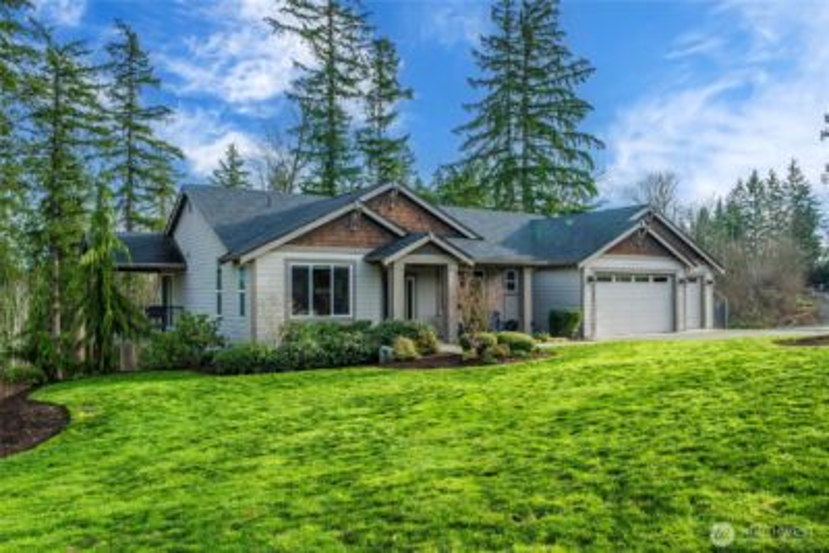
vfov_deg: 53.2
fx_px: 553
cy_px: 276
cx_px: 414
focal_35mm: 24
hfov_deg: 73.7
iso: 100
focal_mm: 24
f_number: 6.7
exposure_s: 1/90
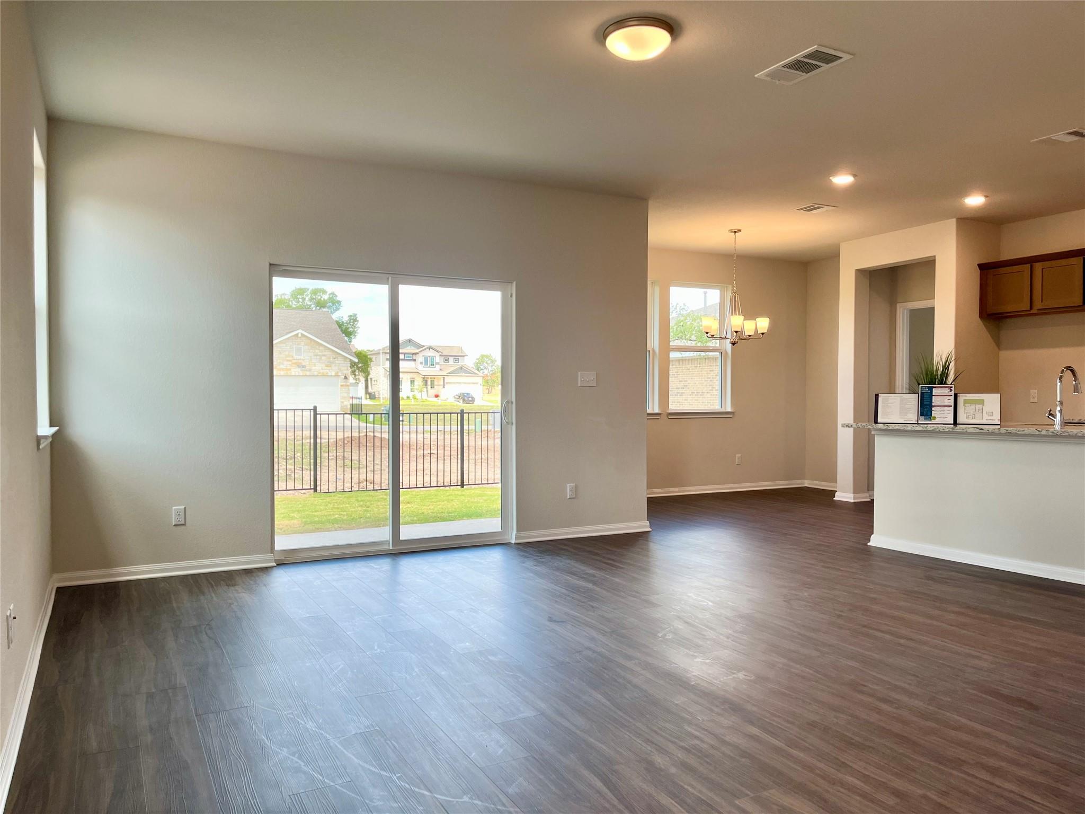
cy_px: 407
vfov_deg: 53.1
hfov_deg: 67.3
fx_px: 815
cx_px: 542
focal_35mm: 26
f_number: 1.6
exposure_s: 1/140
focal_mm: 5.1
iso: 32
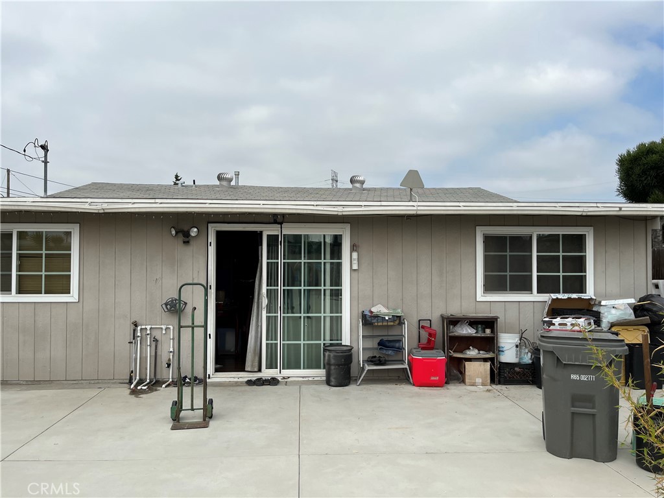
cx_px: 332
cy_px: 249
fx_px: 499
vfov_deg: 53.1
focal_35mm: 26
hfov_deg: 67.3
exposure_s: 1/4484
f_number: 1.6
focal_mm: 5.1
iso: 50
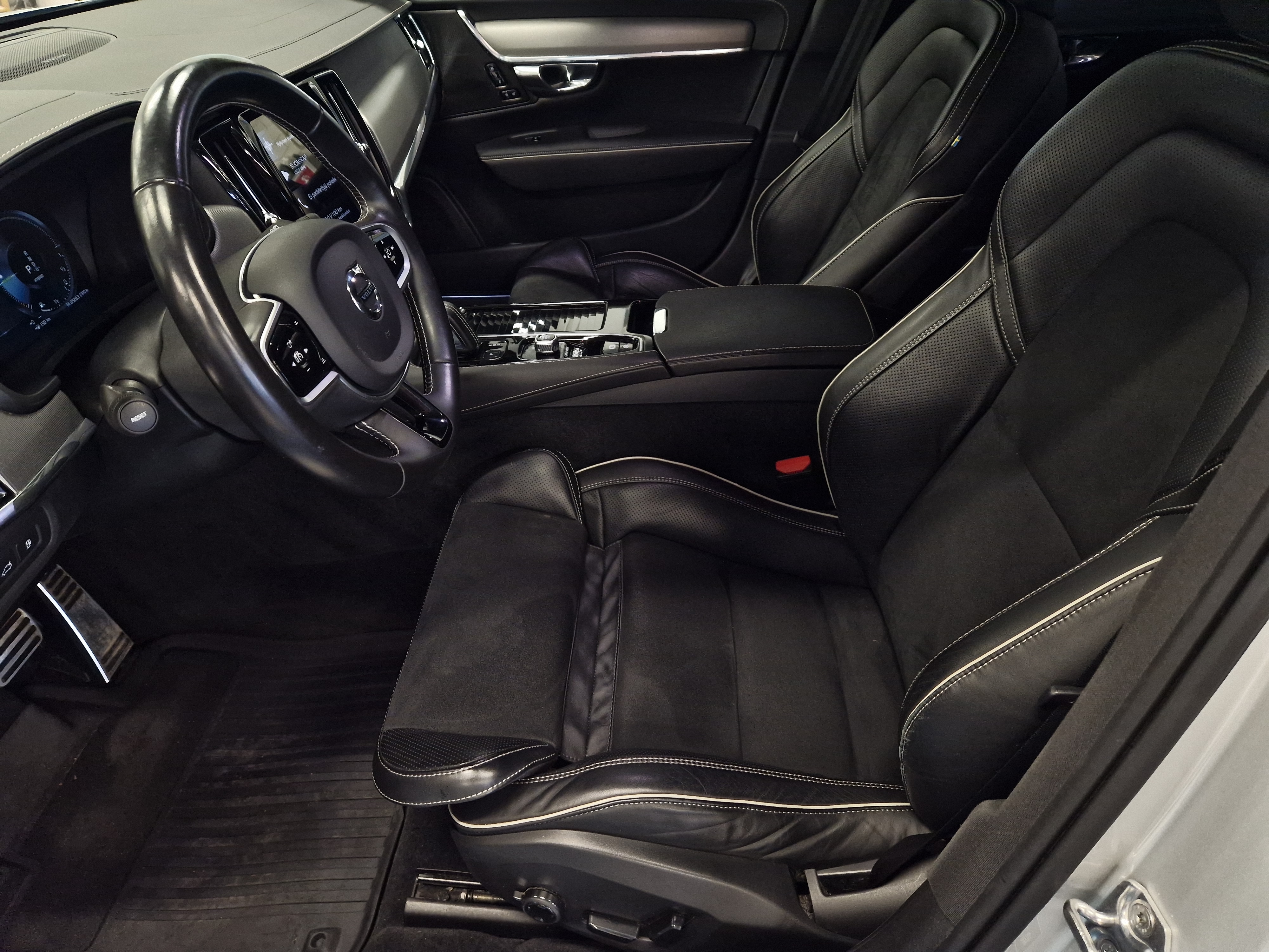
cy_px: 476
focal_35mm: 23
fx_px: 843
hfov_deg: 73.9
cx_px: 634
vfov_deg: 58.9
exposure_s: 1/100
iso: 64
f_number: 1.8
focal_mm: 5.4
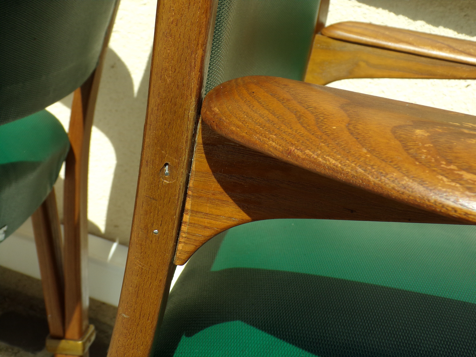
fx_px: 578
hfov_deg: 44.8
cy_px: 178
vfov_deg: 34.3
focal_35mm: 42
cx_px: 238
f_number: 4.9
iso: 80
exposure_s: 1/400
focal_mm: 7.6
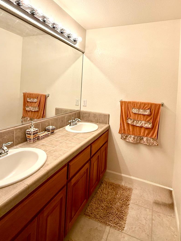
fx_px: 139
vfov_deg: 80.2
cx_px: 102
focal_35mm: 20
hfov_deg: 65.7
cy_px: 90
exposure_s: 1/120
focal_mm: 2.22
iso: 80
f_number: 2.2
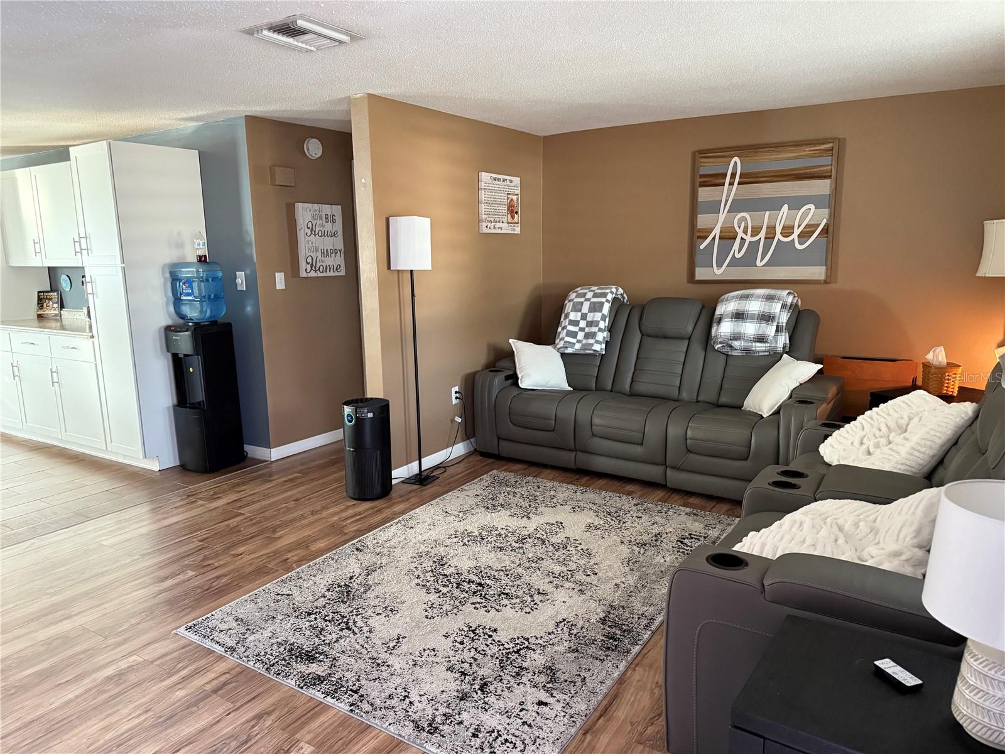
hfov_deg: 71.6
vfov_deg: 56.8
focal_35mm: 24
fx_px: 697
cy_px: 377
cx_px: 502
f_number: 1.78
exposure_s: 1/52
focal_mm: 6.76
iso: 800
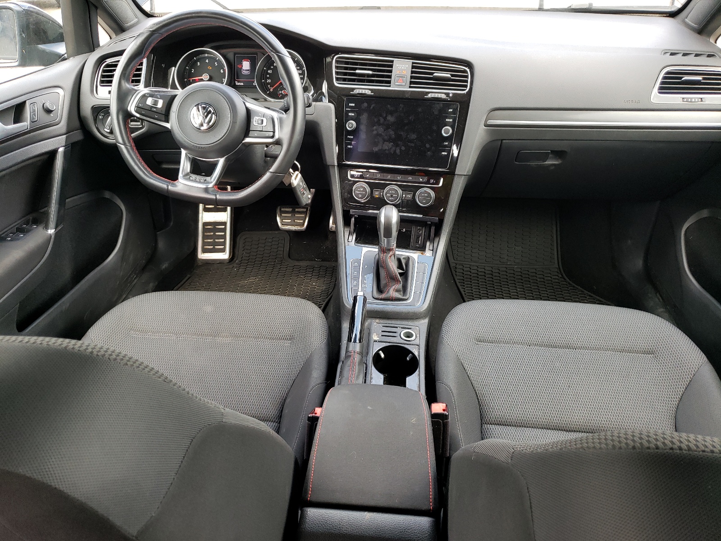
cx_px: 360
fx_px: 542
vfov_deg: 53.1
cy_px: 270
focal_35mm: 26
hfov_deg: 67.3
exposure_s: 1/120
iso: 65
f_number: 1.5
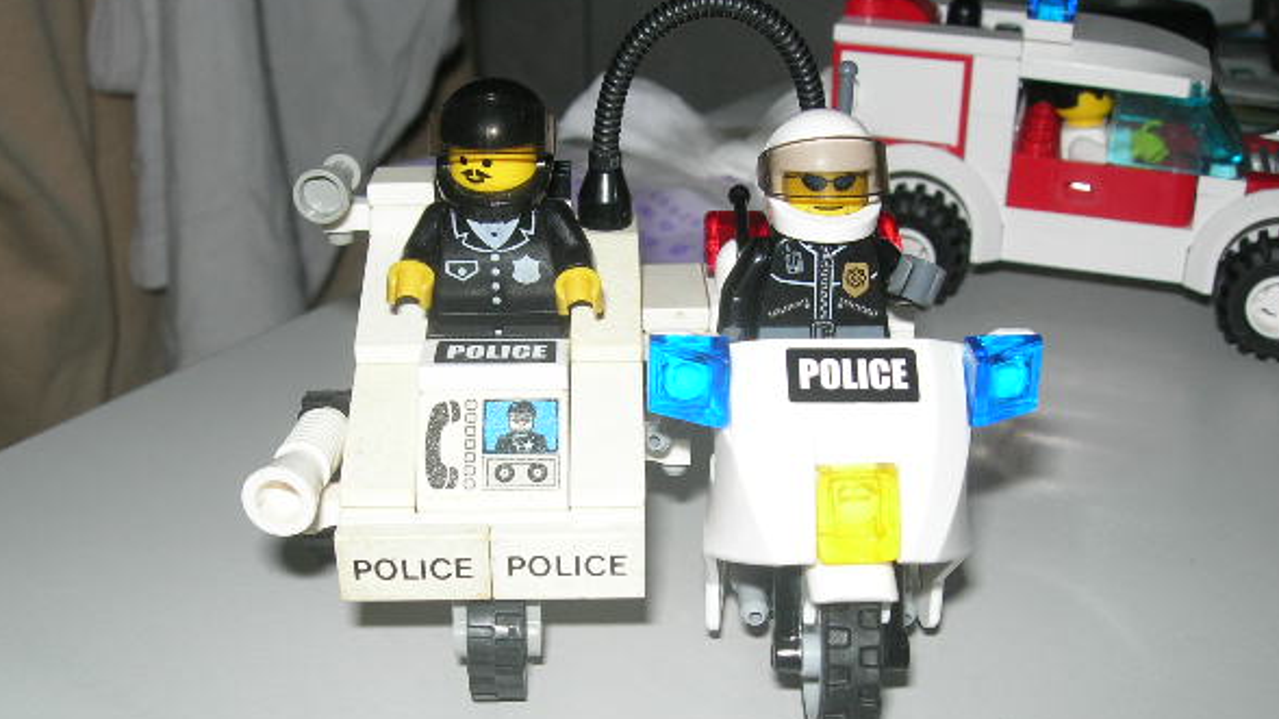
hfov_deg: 45.5
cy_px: 489
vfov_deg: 26.3
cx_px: 617
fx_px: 1526
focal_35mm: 45
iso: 64
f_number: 4.8
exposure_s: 1/60.1
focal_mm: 7.8
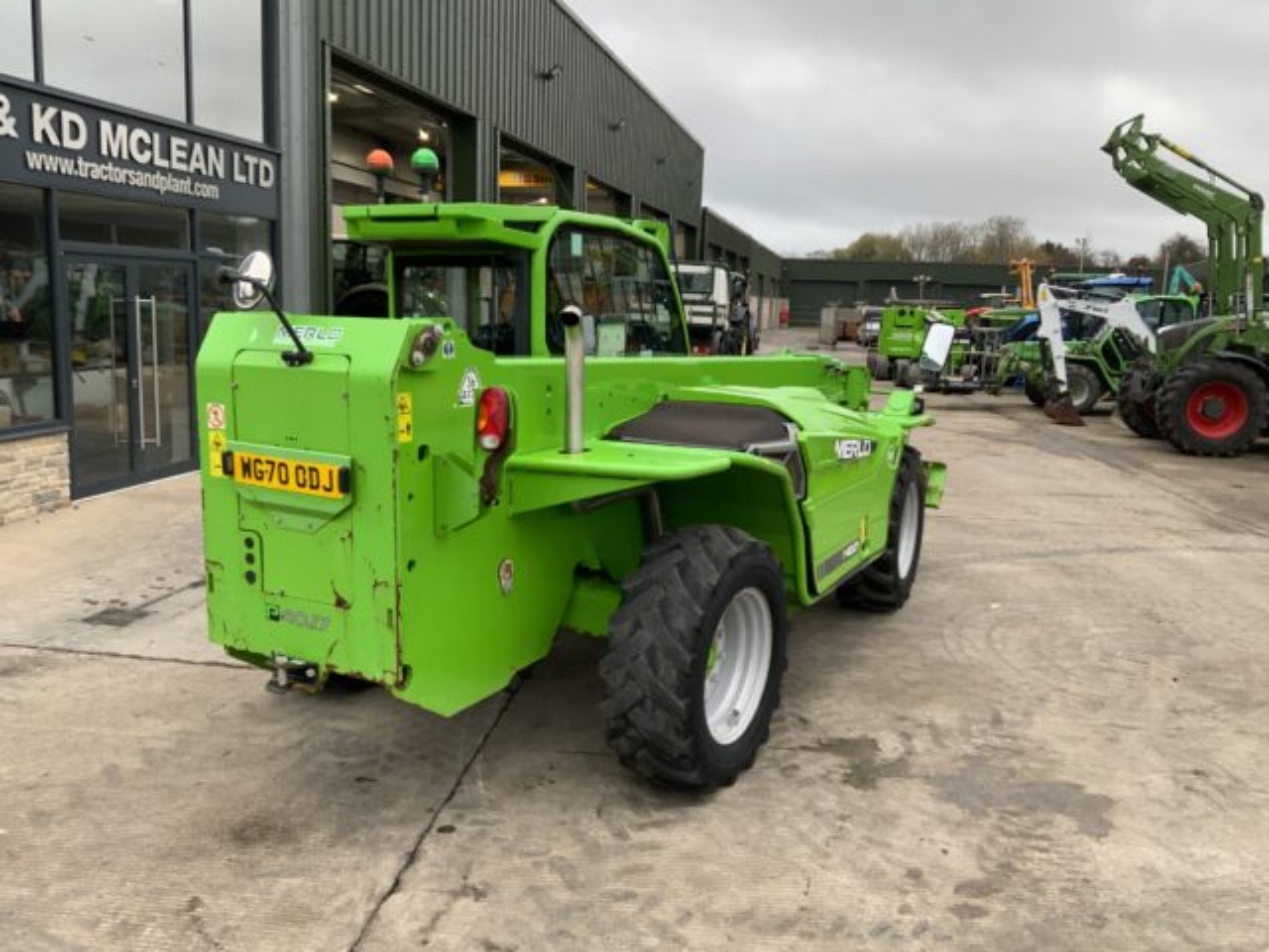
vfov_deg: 48.2
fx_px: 1063
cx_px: 634
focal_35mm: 29
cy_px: 476
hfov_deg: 61.7
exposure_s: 1/92
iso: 64
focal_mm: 3
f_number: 1.8
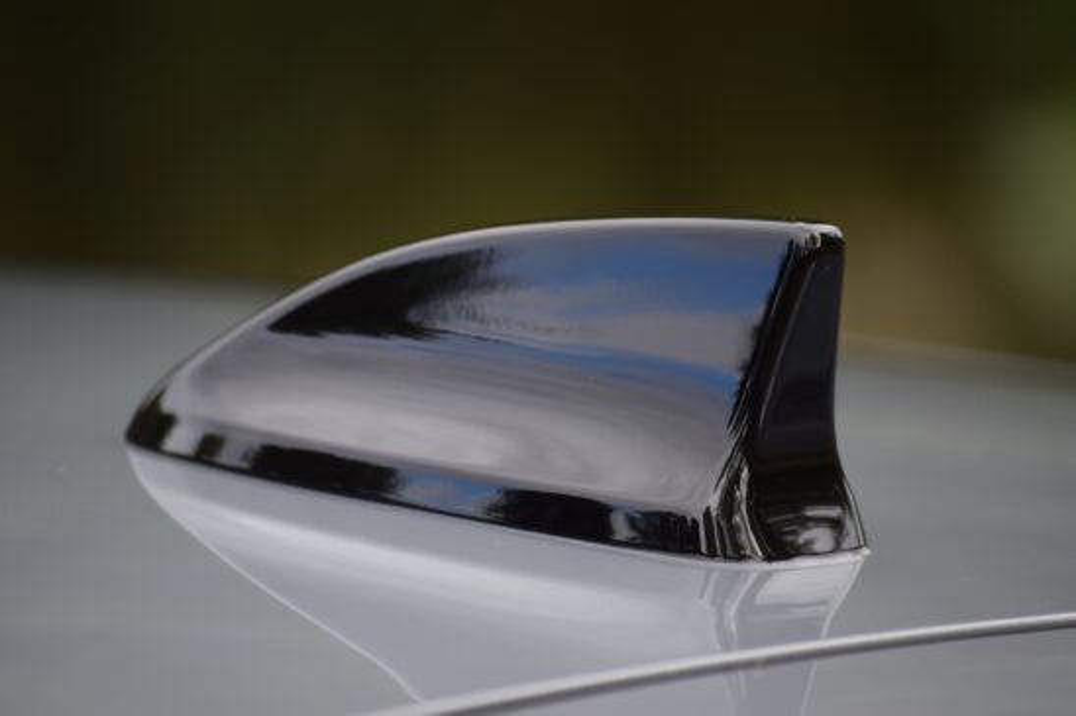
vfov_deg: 3.3
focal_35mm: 420
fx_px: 12549
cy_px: 358
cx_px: 538
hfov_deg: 4.9
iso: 400
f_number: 5.6
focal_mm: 280
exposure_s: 1/320
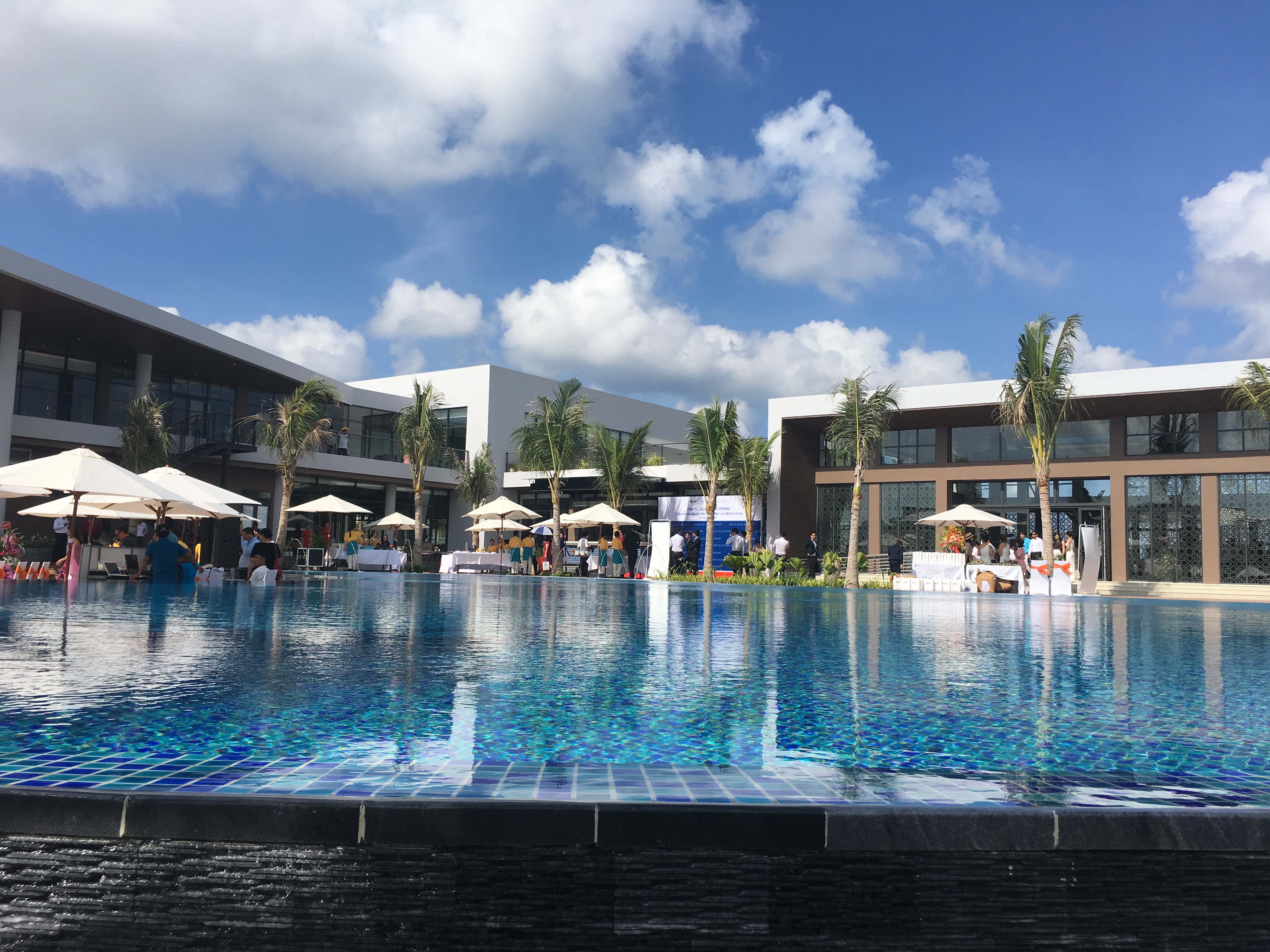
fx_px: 1064
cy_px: 476
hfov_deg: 61.7
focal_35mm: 29
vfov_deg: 48.2
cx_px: 635
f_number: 2.2
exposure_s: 1/2481
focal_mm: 4.15
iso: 25
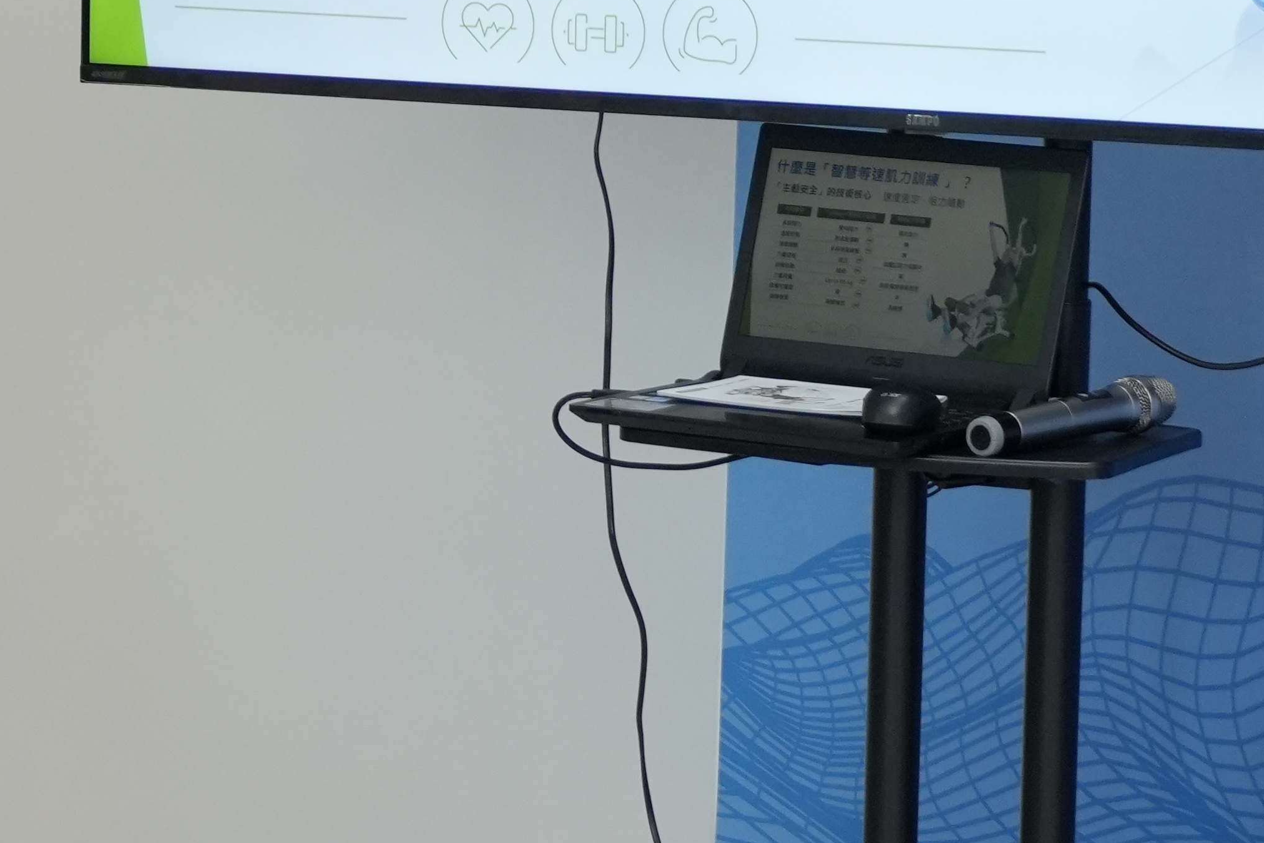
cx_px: 74
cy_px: 190
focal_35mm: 216
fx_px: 7567
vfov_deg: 6.4
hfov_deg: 9.5
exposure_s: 1/160
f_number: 5
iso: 1000
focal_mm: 47
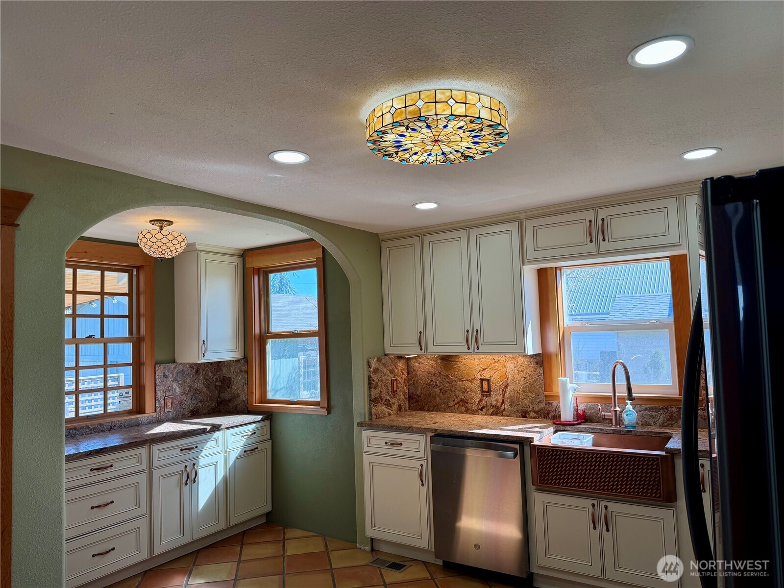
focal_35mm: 24
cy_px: 294
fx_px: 544
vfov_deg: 56.8
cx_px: 392
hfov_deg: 71.6
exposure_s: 1/298
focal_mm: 6.76
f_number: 1.78
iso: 80
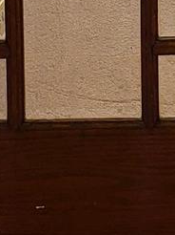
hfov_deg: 9.6
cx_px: 267
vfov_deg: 10.2
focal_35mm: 150
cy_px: -442
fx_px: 1013
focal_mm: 5
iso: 160
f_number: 1.8
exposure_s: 1/120
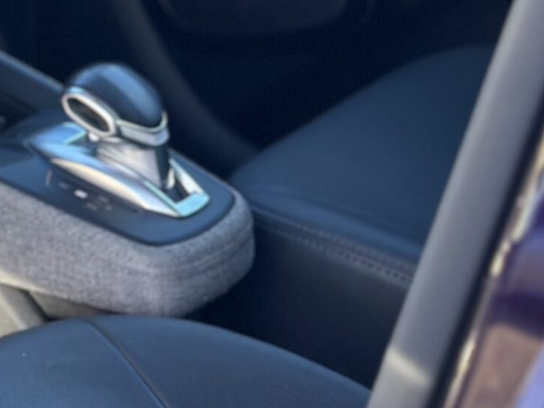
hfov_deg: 11.3
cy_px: -132
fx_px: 2641
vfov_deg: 8.7
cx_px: -289
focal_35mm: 168
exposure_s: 1/305
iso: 80
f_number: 1.78
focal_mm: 6.86
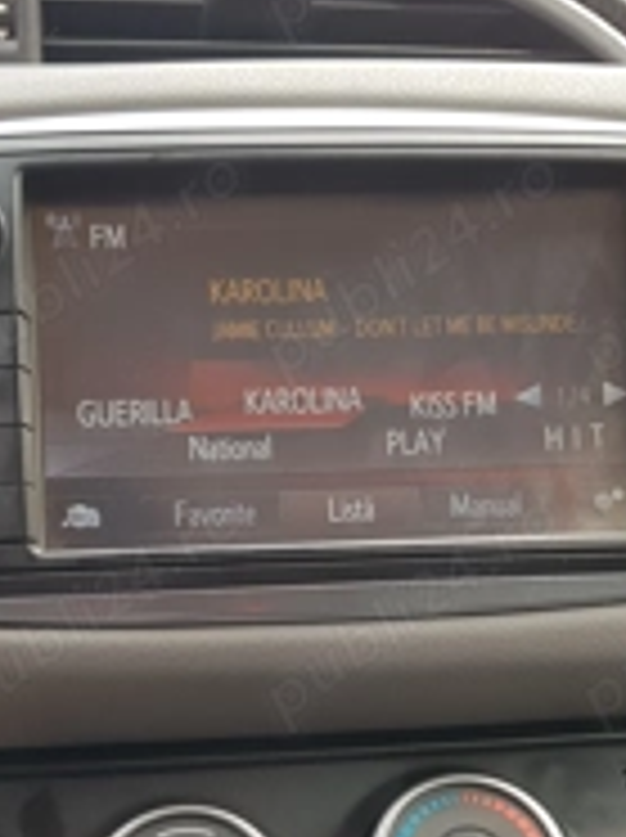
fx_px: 1353
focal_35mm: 56
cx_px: 252
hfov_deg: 26.0
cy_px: 684
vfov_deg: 33.3
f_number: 1.7
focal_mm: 4.2
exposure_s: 1/145
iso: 40
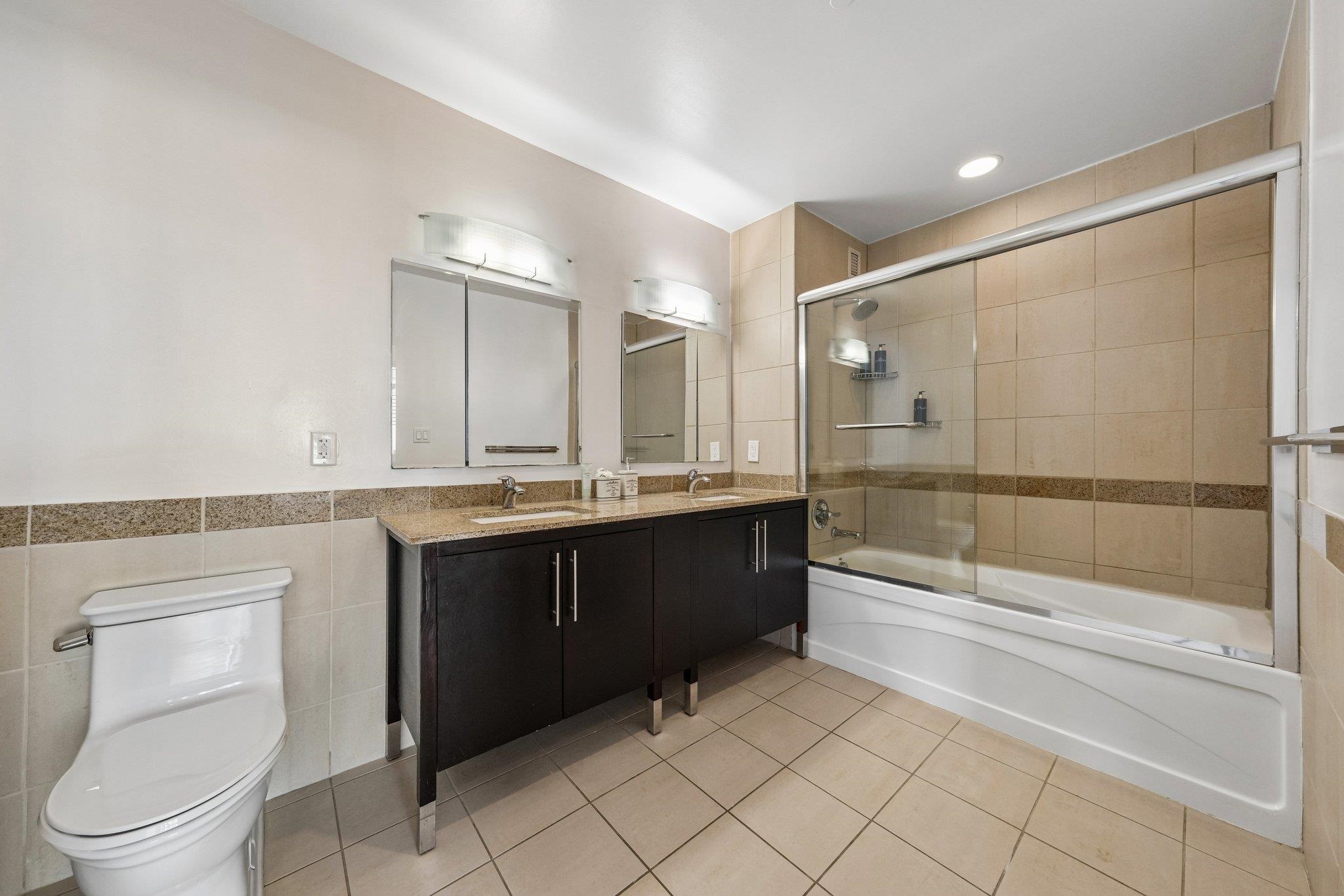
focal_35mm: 12
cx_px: 672
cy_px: 448
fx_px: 448
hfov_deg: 112.6
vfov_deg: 90.0
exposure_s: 1/20
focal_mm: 8
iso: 640
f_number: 8
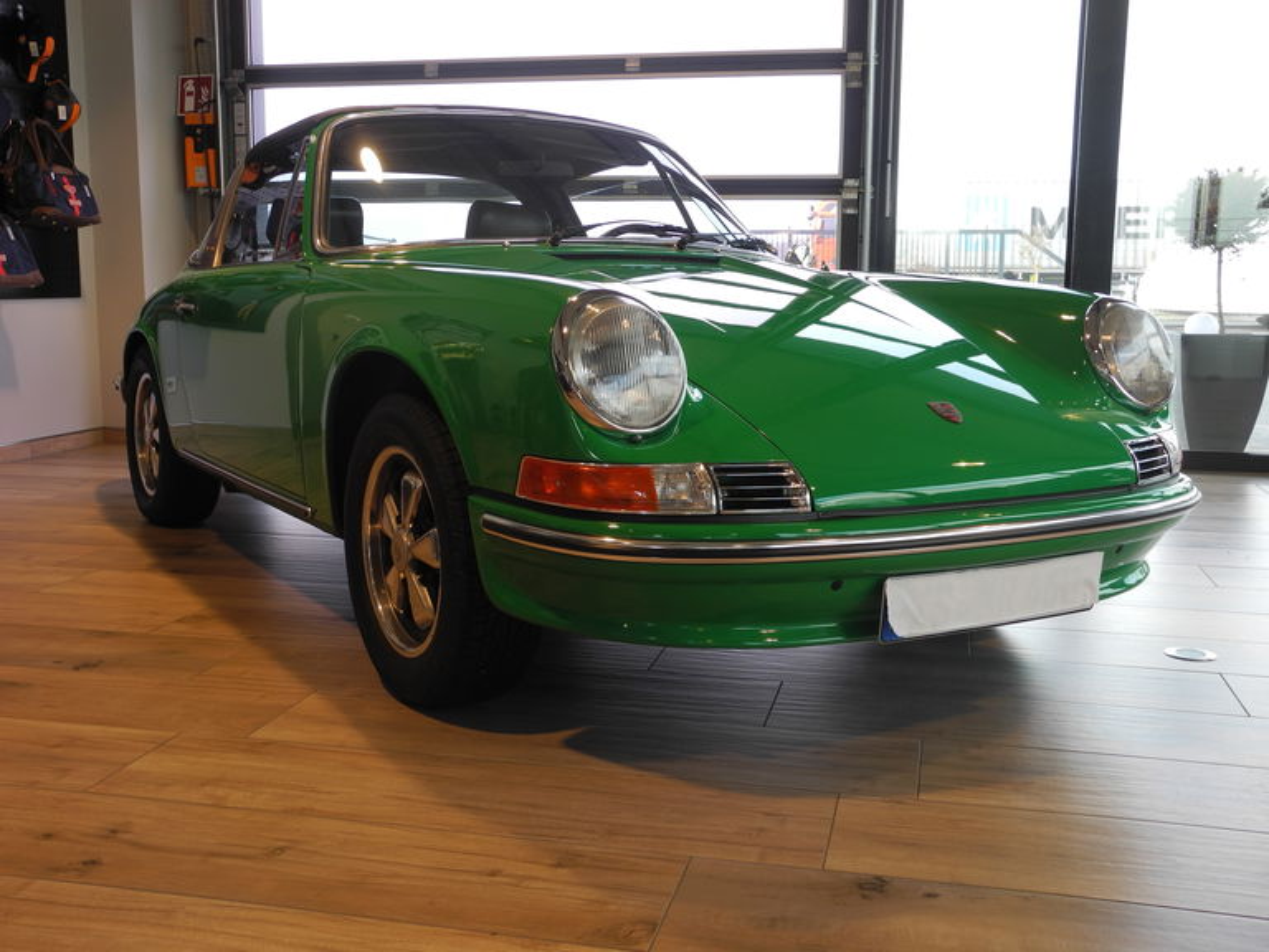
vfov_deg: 37.7
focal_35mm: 38
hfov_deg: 49.0
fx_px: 1393
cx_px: 634
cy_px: 476
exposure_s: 1/60
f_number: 3.2
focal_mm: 8.1
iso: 100
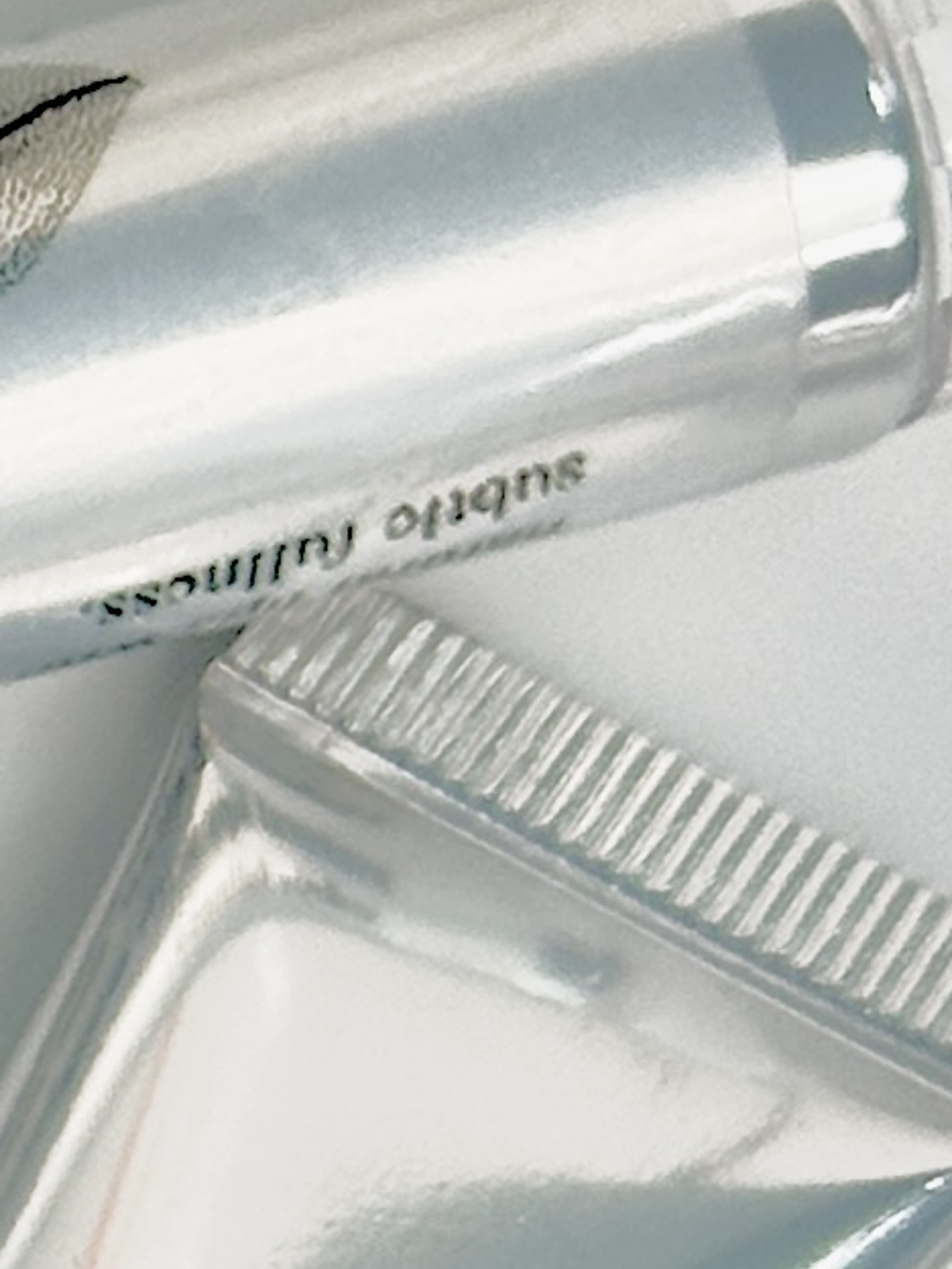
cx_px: -1790
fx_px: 11367
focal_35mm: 310
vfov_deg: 6.4
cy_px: 1533
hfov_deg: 4.6
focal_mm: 6.86
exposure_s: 1/303
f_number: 1.78
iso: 64
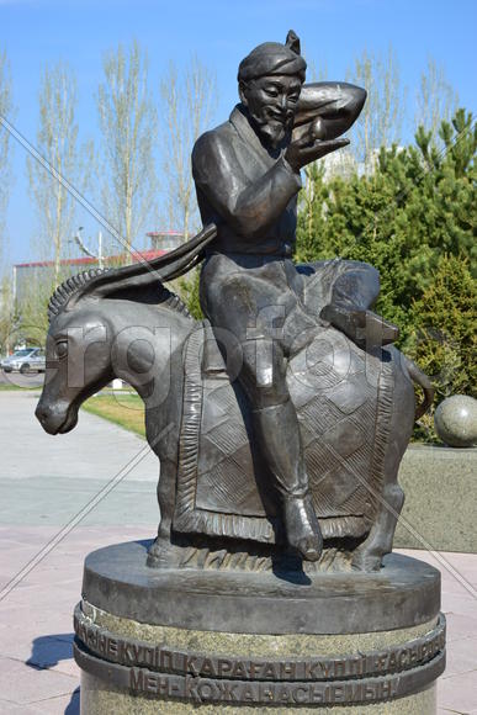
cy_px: 358
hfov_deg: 21.6
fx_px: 1251
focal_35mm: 63
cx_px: 238
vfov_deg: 31.9
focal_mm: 42
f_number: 8
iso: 100
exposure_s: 1/250
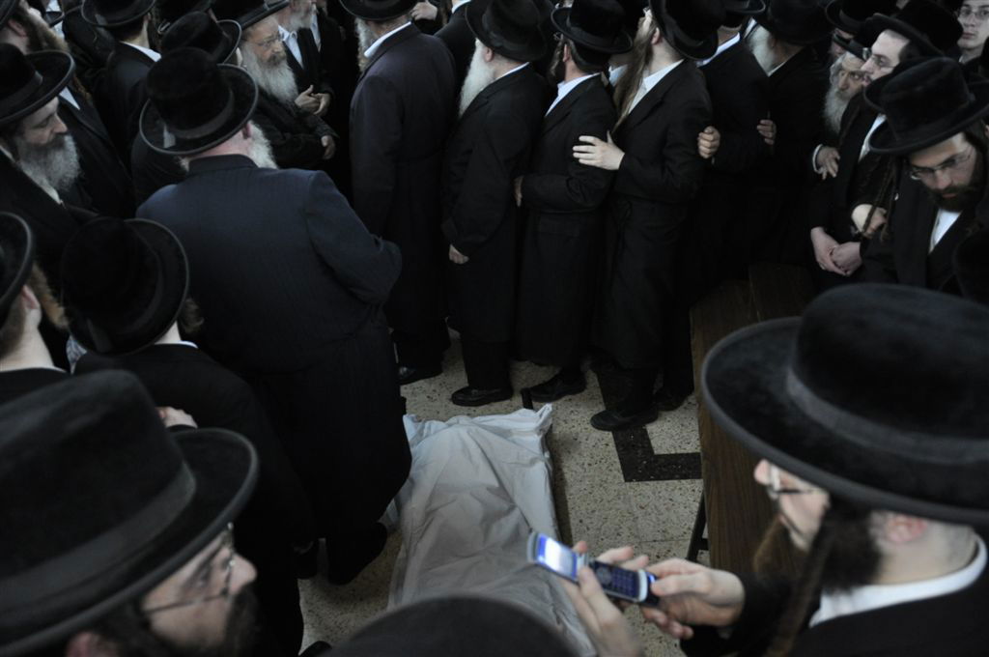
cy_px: 328
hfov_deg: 67.4
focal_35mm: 27
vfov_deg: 47.8
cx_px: 494
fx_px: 741
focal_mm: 18
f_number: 4
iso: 800
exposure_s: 1/60
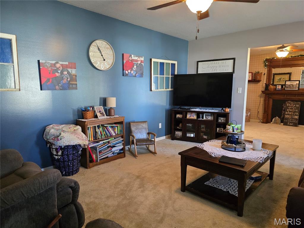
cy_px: 114
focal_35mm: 23
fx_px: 202
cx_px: 152
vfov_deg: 58.9
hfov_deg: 73.9
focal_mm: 6.3
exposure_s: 1/120
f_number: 1.7
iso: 1000
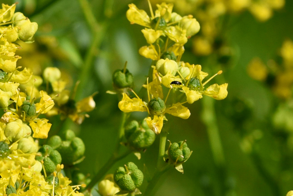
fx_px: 3940
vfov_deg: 2.8
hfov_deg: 4.2
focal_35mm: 484
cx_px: -33
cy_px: 93
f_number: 9
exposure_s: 1/1250
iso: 500
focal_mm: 105
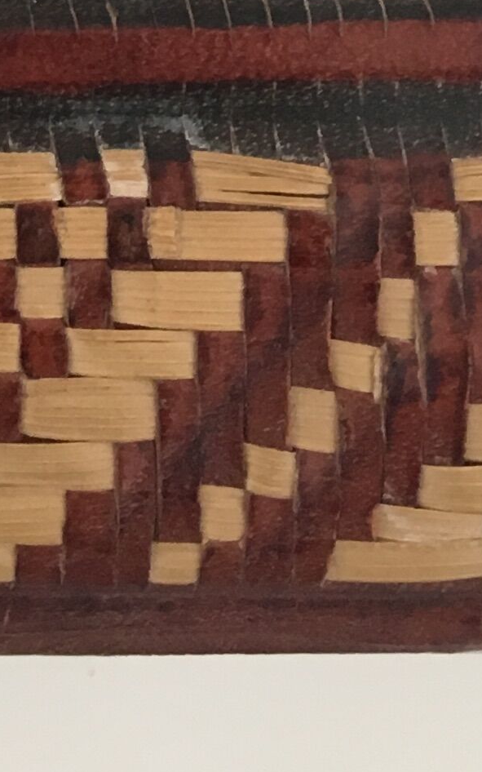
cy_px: -816
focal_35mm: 131
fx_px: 2754
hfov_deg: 9.9
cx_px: -62
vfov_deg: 13.5
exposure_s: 1/33
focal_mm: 4.15
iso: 125
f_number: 2.2
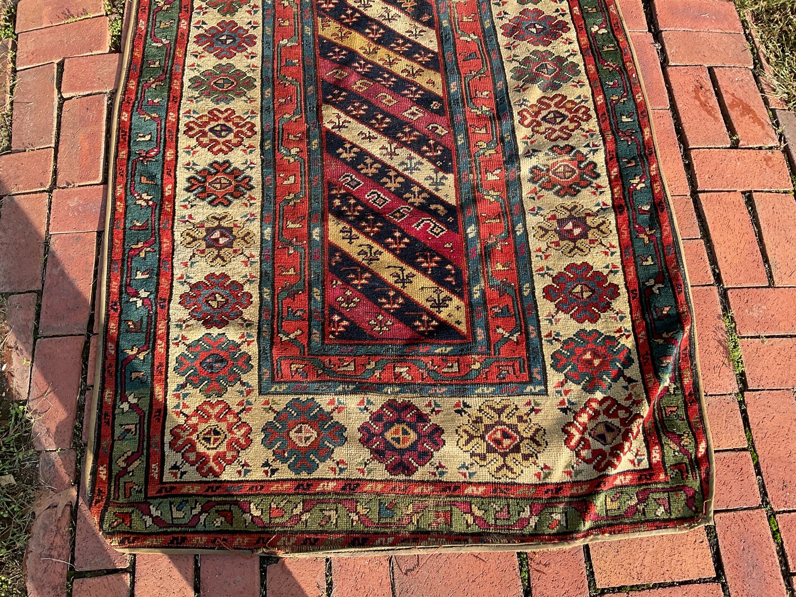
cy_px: 298
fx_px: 667
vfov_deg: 48.2
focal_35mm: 29
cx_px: 398
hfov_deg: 61.7
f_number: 1.8
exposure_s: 1/454
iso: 16
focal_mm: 3
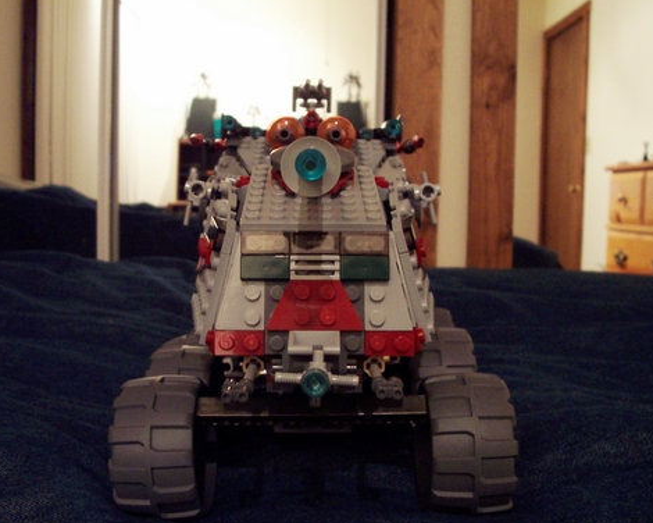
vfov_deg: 38.2
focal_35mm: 39
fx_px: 754
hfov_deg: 46.8
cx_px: 326
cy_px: 262
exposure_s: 1/8
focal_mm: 5.6
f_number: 2.8
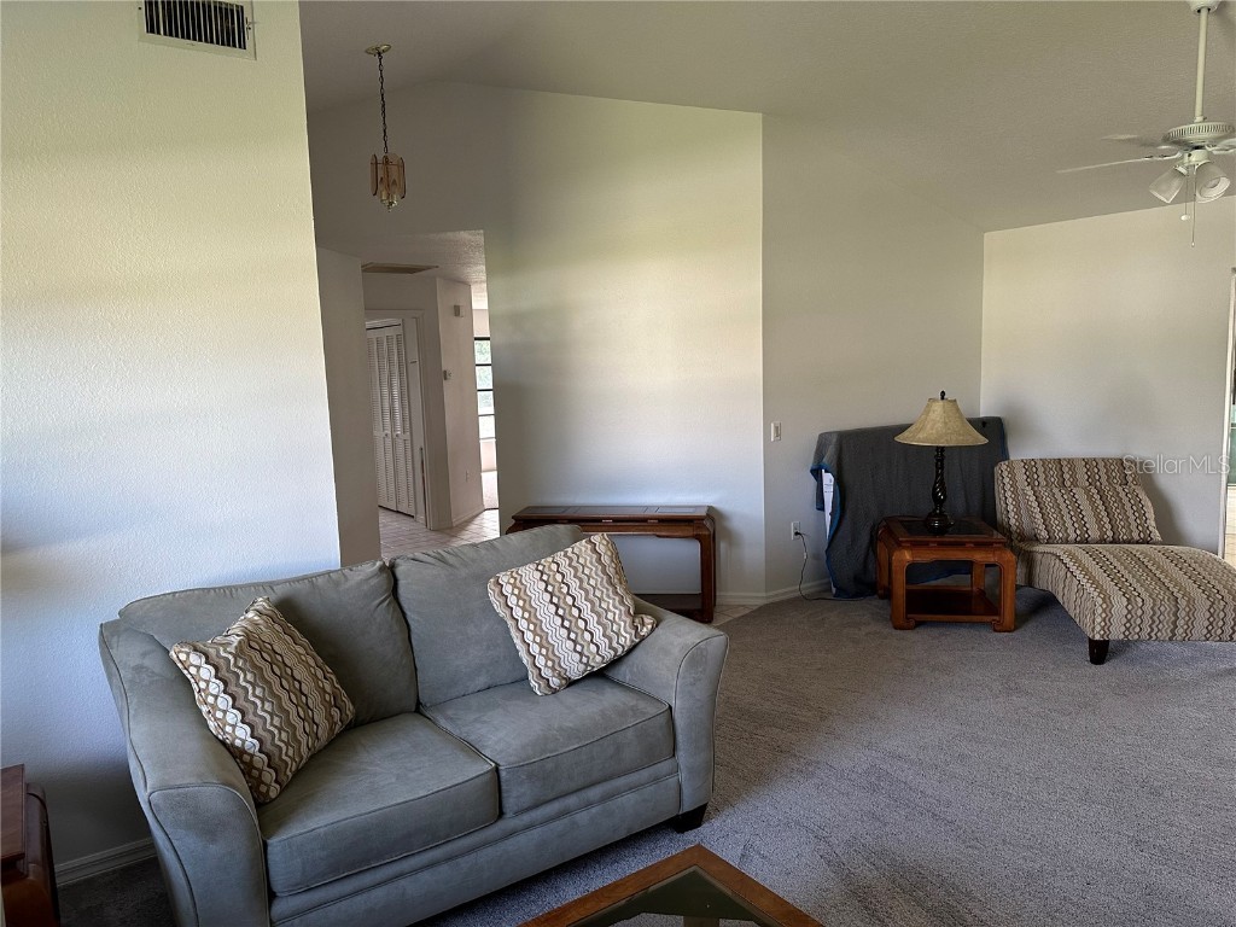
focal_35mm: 24
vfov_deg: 56.8
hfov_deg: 71.6
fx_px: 857
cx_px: 618
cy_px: 464
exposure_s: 1/77
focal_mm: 6.86
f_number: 1.78
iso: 250
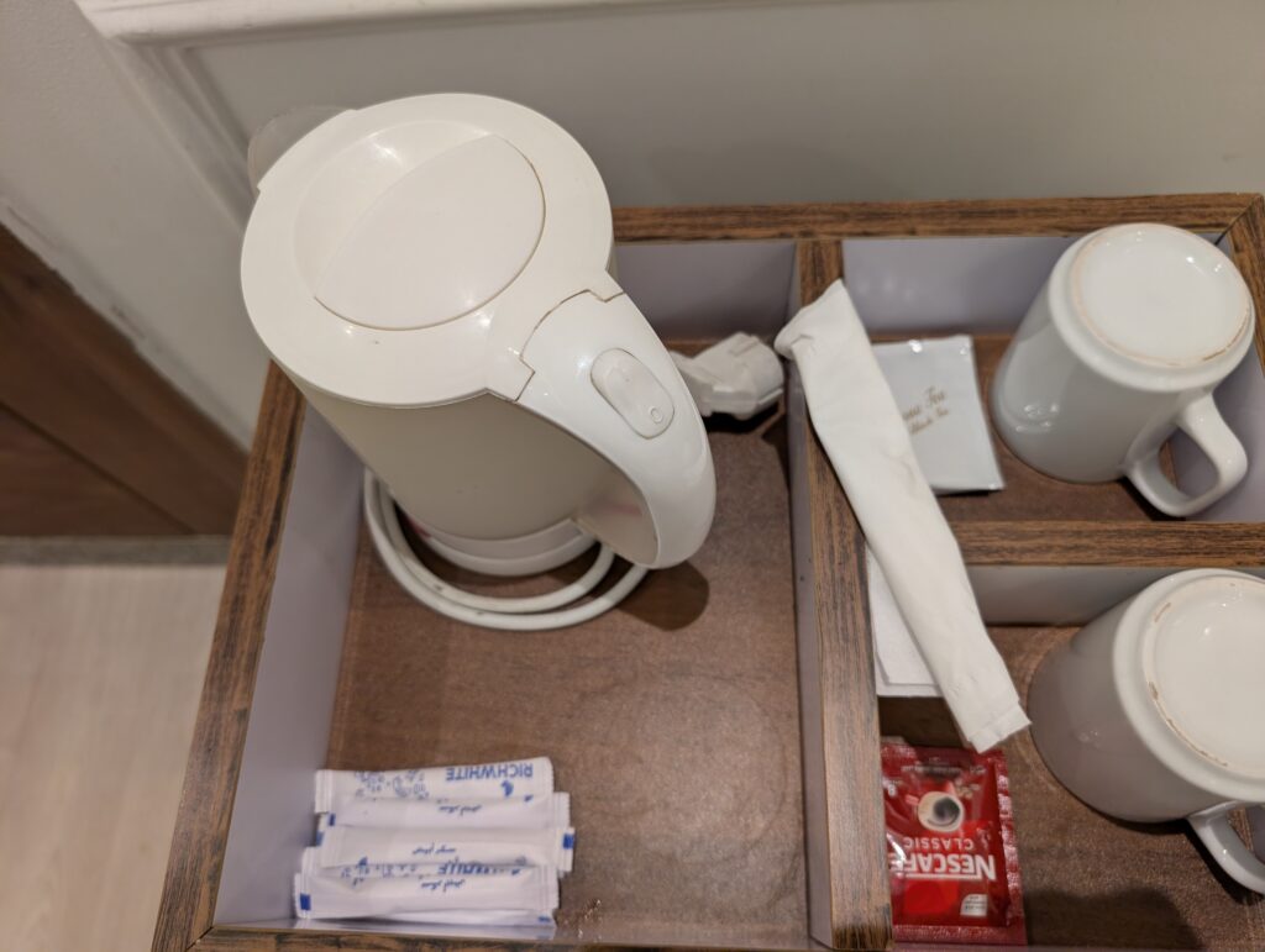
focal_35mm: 24
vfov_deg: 56.9
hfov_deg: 71.5
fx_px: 878
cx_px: 632
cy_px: 476
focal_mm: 6.9
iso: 34
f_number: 1.68
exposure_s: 1/50
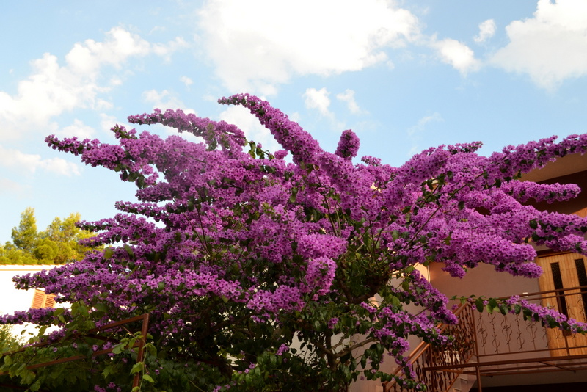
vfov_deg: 40.0
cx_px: 294
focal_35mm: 33
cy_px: 196
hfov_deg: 57.2
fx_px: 538
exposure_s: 1/125
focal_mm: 22
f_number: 5.6
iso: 180
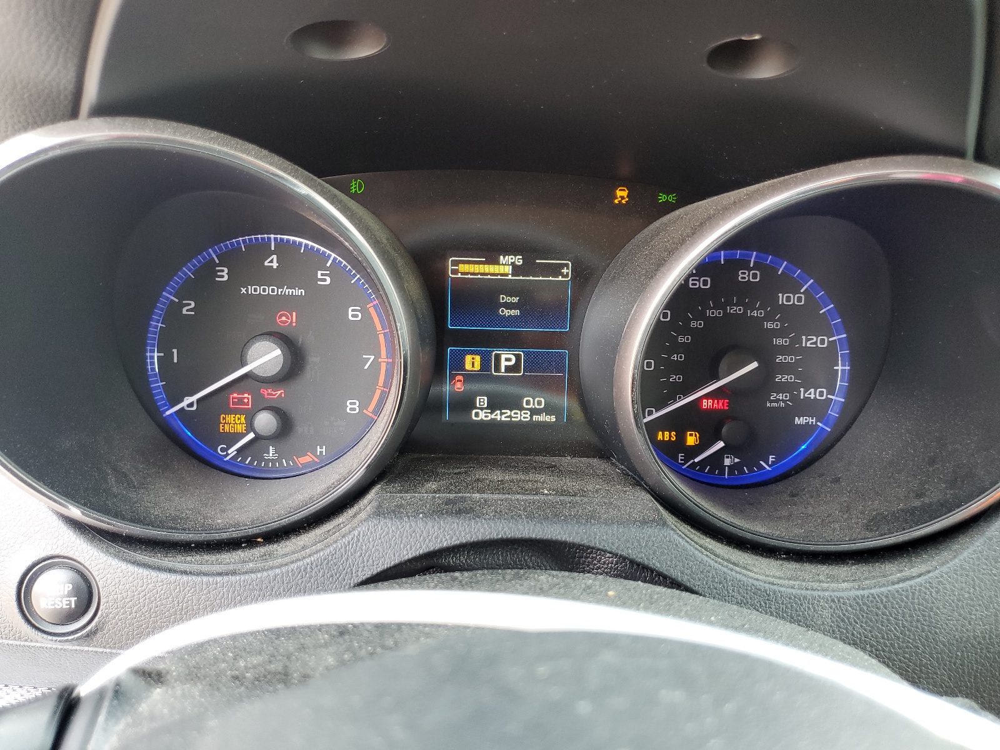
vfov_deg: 53.1
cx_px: 500
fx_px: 751
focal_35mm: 26
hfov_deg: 67.3
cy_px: 375
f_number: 1.5
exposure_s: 1/120
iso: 98
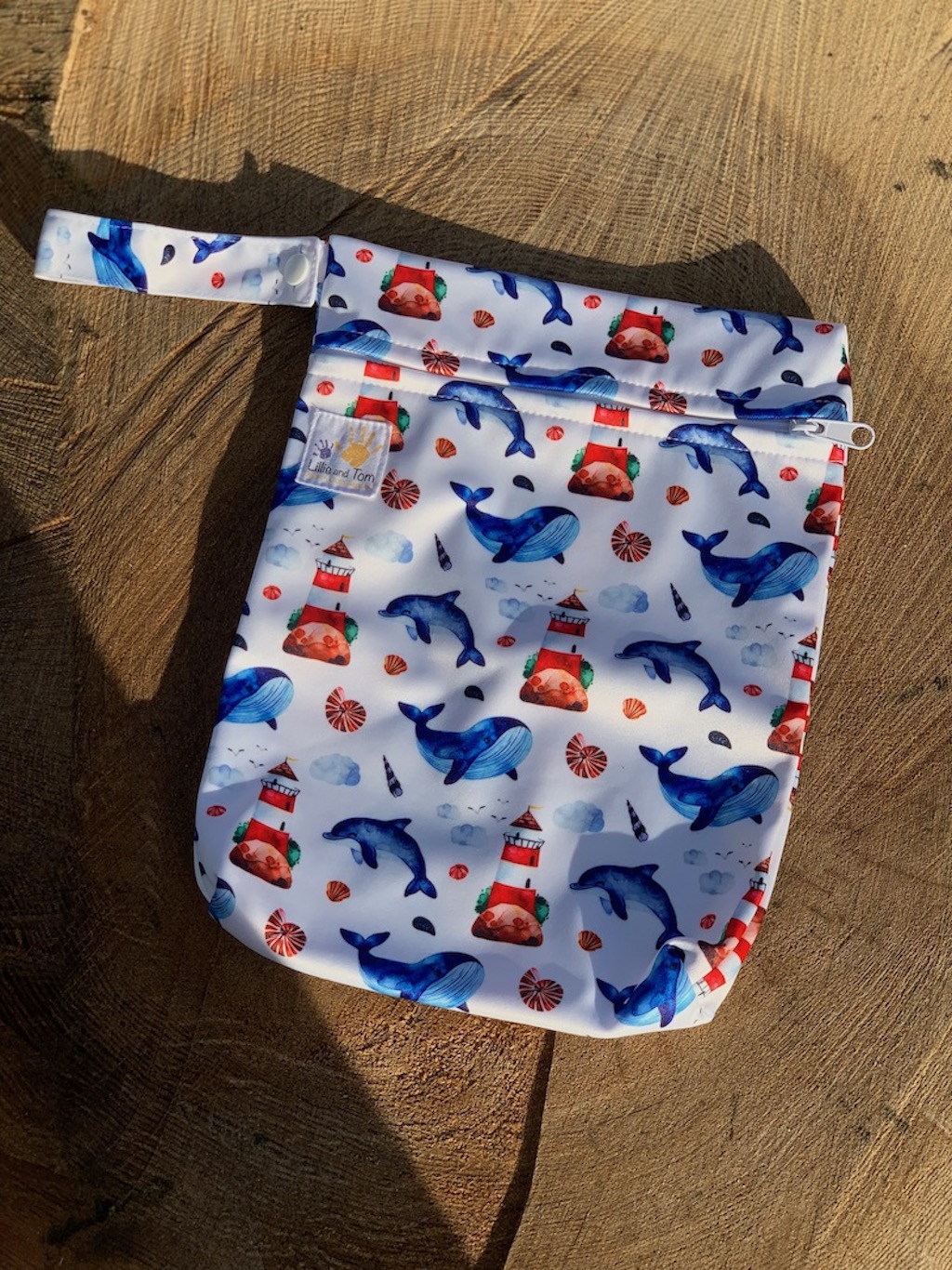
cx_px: 476
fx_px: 1907
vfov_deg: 36.8
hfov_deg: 28.0
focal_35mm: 52
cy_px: 635
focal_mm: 6
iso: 16
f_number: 2.4
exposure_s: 1/1546
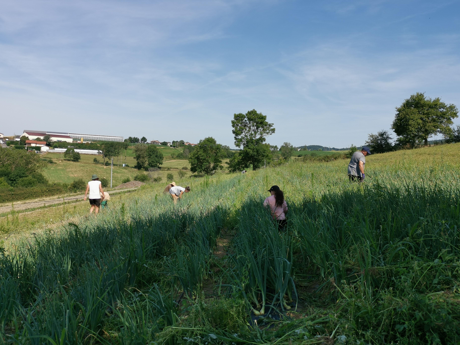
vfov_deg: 48.2
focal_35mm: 29
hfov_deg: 61.7
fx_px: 385
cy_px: 172
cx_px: 230
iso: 50
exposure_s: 1/2008
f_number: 1.8
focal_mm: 5.58
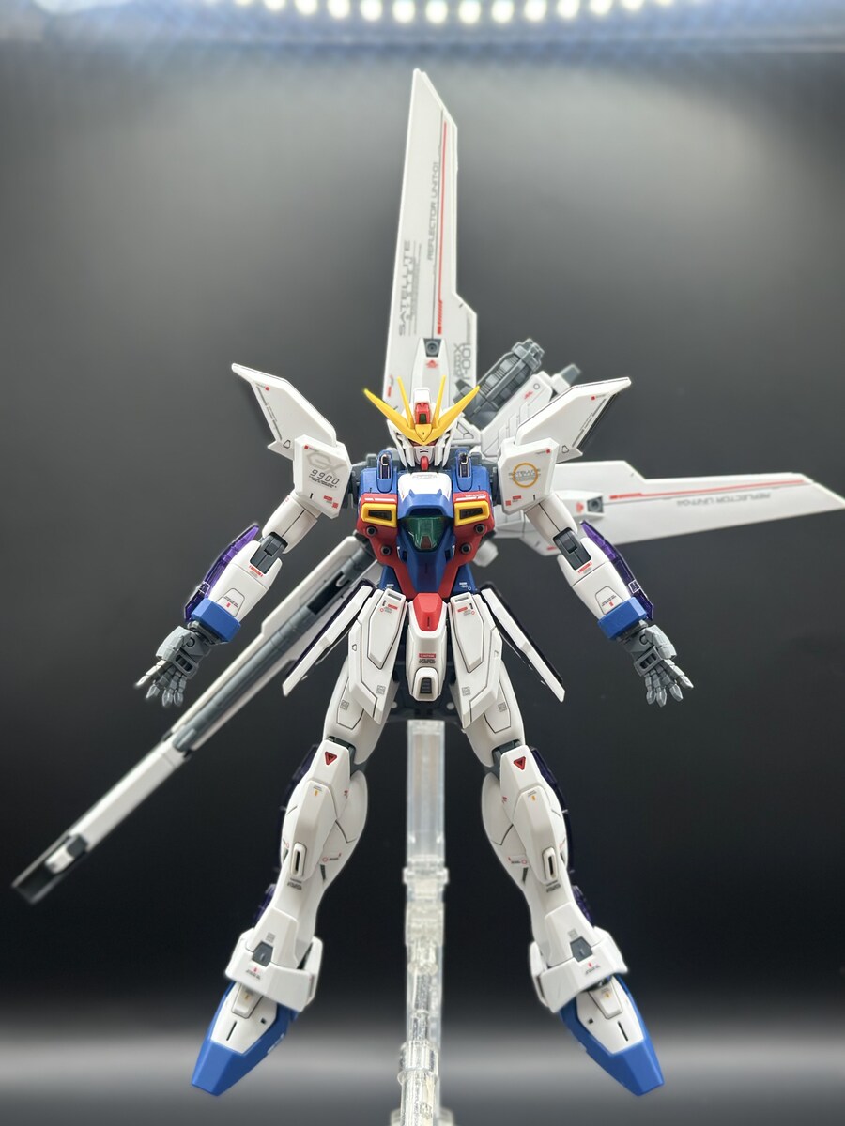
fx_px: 1562
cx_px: 422
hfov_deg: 30.3
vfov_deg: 39.7
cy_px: 563
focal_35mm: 48
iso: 100
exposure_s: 1/121
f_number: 1.78
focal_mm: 6.86
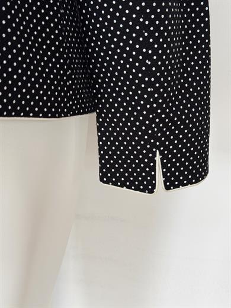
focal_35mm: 48
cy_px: 154
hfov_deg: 30.3
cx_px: 116
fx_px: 427
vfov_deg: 39.7
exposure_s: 1/100
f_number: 1.78
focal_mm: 6.76
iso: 80
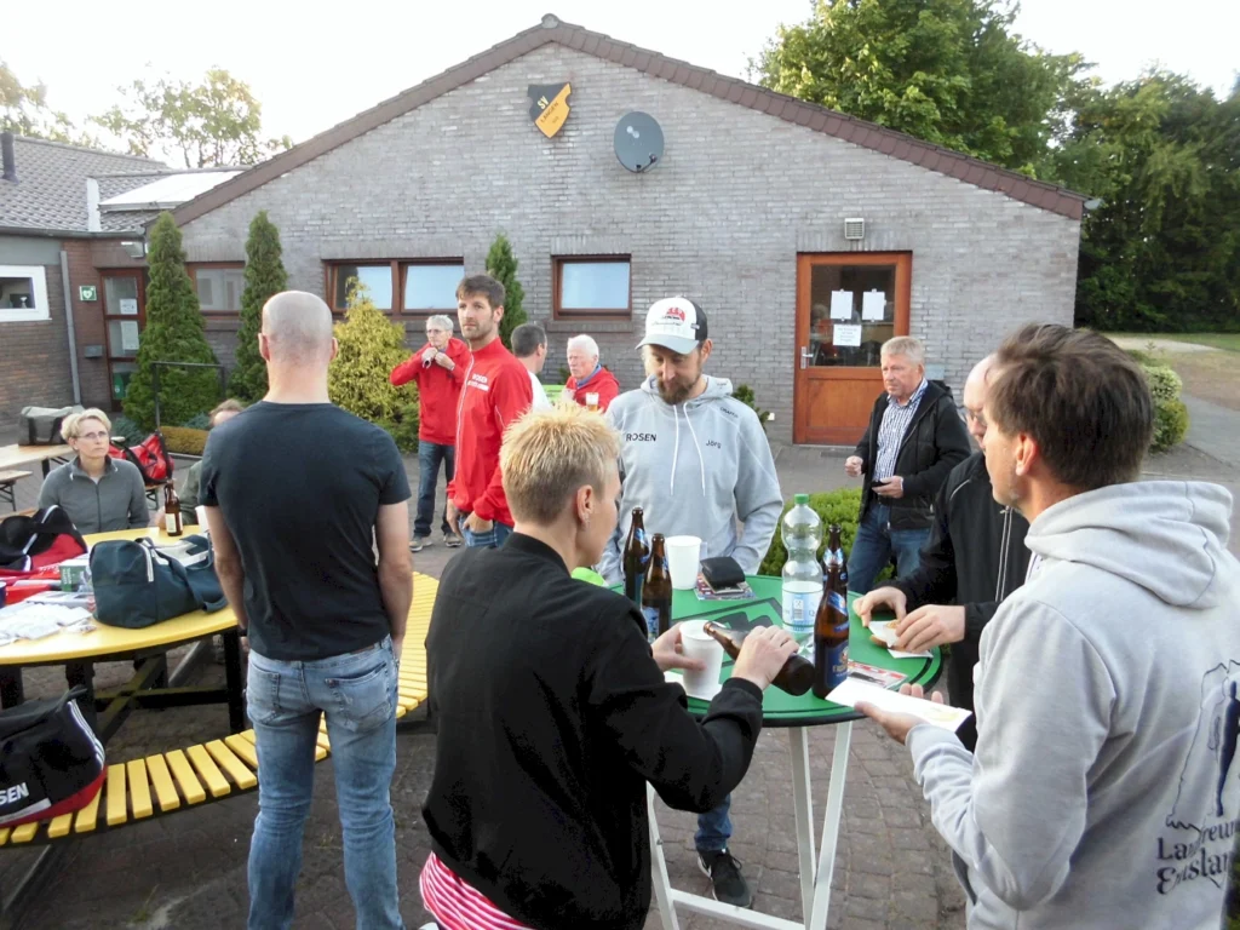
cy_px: 465
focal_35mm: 26
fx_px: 931
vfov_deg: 53.1
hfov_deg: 67.3
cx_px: 620
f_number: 3.2
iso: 200
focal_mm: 4.6
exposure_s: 1/60
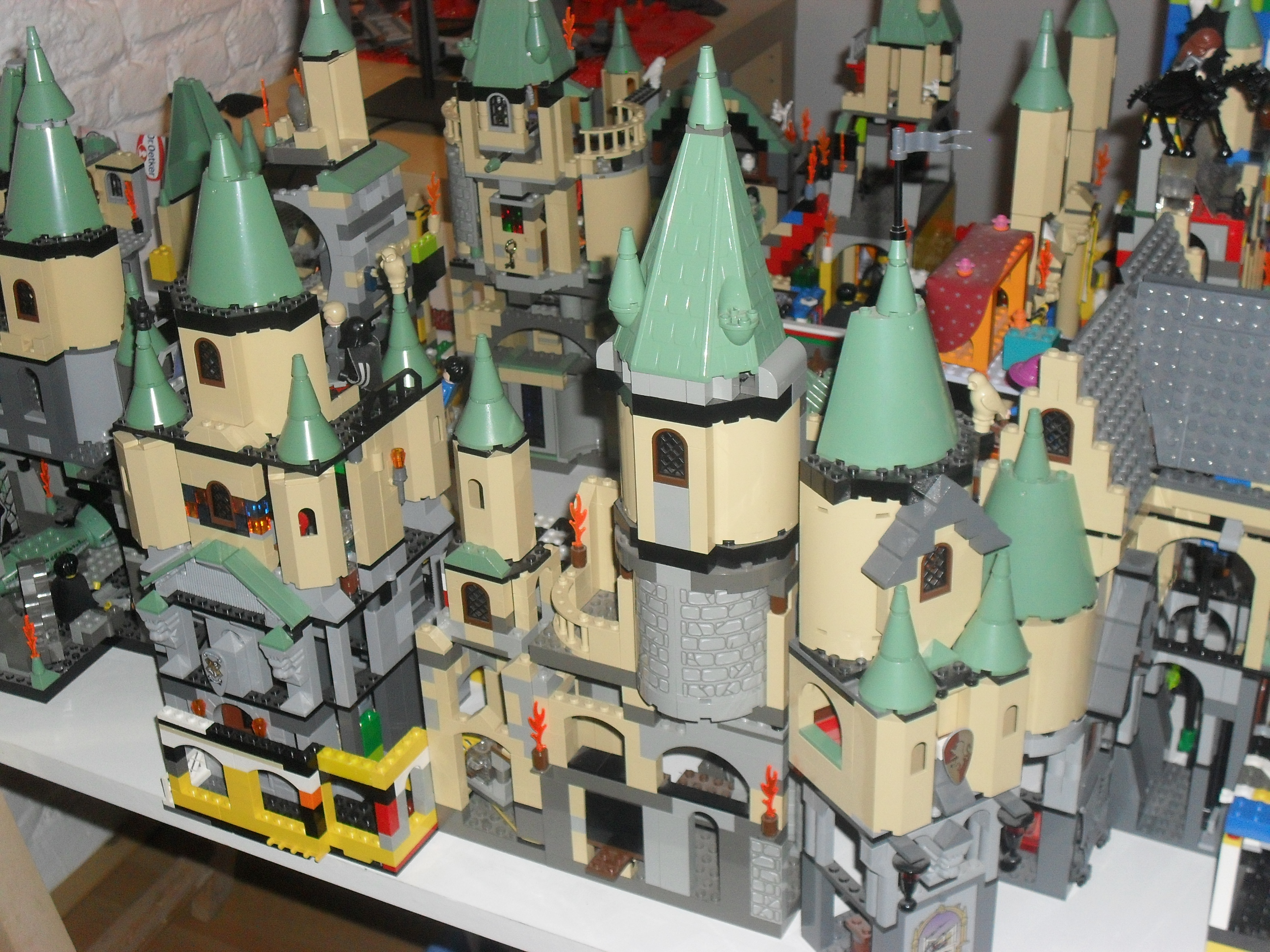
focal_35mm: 49
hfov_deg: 38.9
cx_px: 635
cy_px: 476
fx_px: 1798
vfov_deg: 29.7
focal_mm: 8.7
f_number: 3.9
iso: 200
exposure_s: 1/45
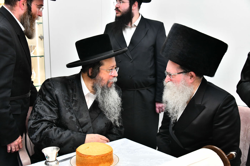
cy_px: 83
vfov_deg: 31.9
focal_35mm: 42
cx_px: 125
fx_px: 292
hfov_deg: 46.4
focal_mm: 42
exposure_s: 1/160
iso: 2000
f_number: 5.6
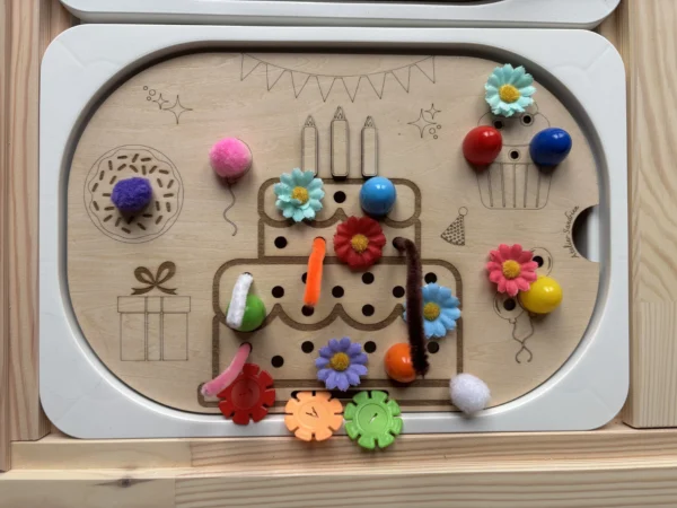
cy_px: 254
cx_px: 338
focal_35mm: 26
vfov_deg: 53.1
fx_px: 508
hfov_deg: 67.3
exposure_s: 1/291
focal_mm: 5.96
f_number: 1.6
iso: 50
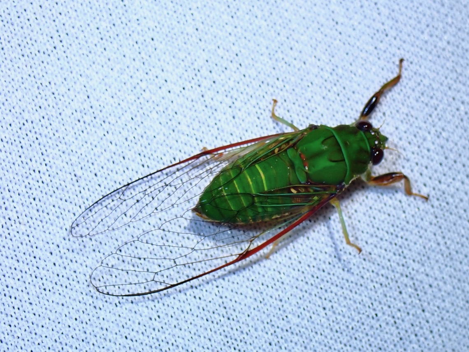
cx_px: 234
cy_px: 176
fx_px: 1355
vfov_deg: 14.8
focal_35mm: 100
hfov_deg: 19.6
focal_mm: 18
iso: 200
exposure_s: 1/320
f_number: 6.3
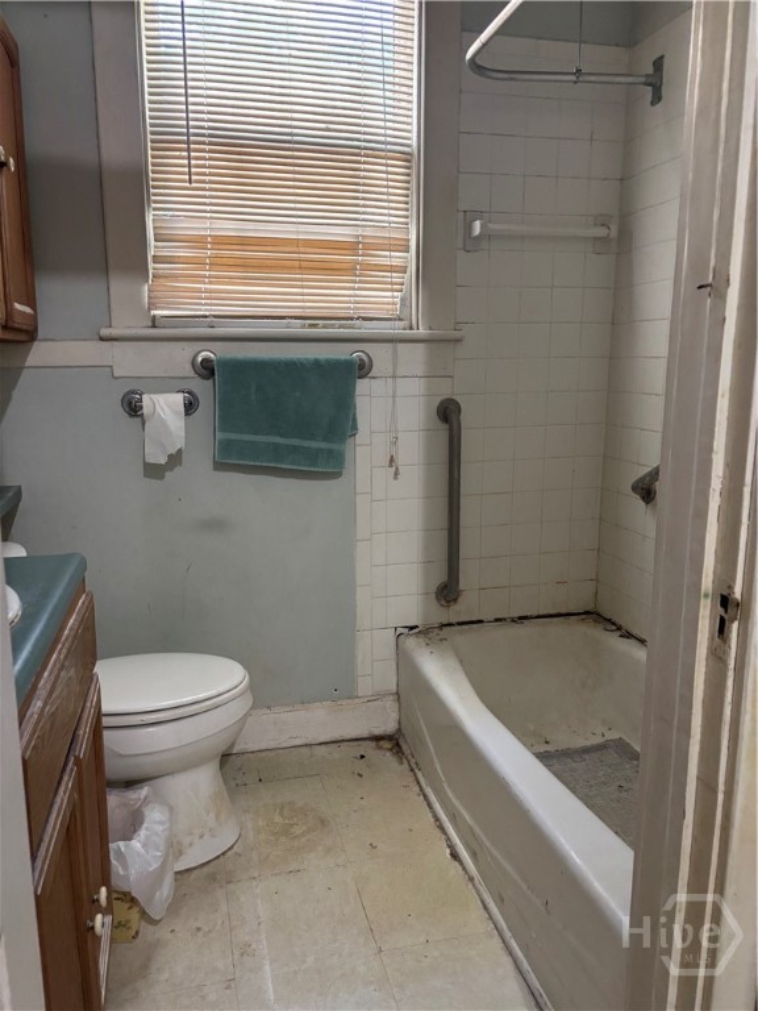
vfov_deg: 67.3
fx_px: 759
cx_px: 379
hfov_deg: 53.1
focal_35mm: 26
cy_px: 506
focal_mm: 5.96
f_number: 1.6
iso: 320
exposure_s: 1/60
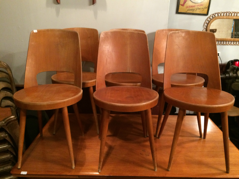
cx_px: 120
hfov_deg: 61.7
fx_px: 200
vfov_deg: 48.2
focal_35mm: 29
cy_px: 90
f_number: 2.2
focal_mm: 4.15
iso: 320
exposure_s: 1/15
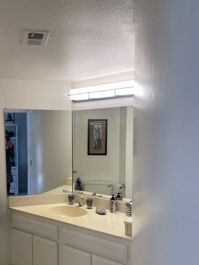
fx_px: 260
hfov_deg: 41.6
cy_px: 163
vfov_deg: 53.5
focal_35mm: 34
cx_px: 77
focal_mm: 4.2
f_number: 1.6
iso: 50
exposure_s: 1/120
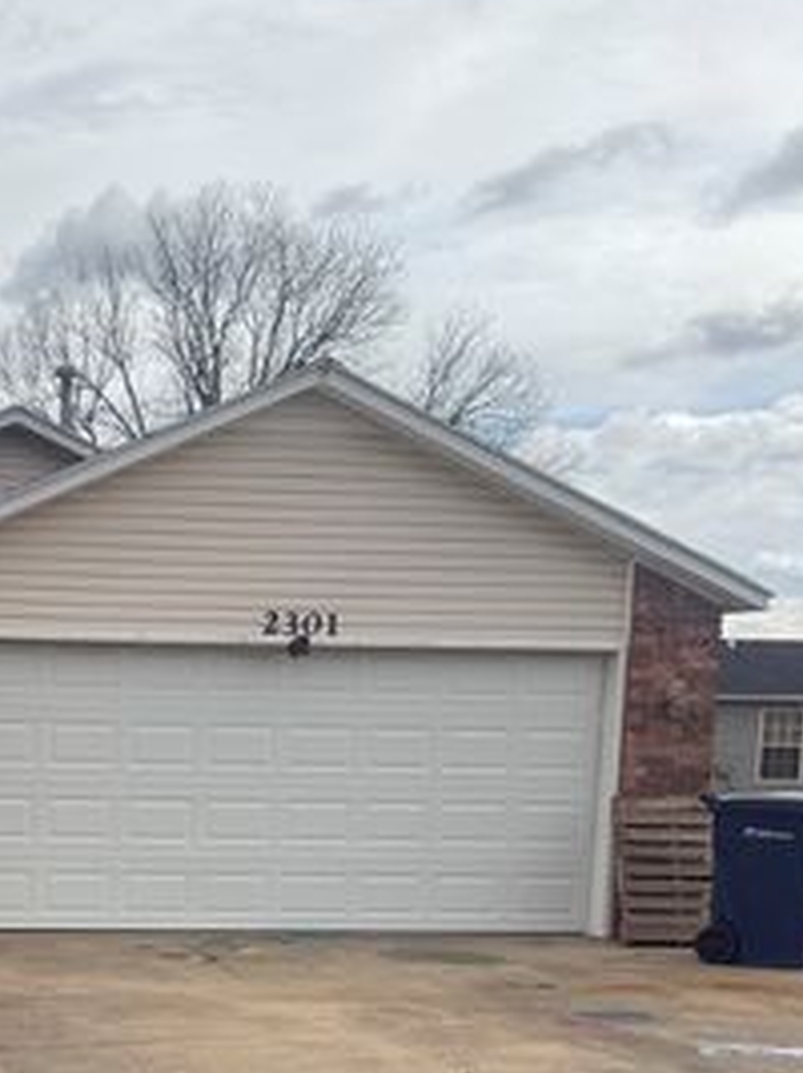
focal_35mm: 60
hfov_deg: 22.9
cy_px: 910
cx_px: -96
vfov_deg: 31.1
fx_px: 1857
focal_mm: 6.76
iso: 80
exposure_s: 1/4167
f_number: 1.78
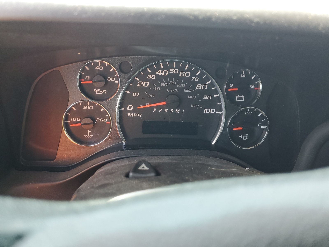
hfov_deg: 67.3
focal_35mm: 26
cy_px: 124
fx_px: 247
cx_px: 164
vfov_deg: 53.1
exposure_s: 1/120
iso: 68
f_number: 1.5
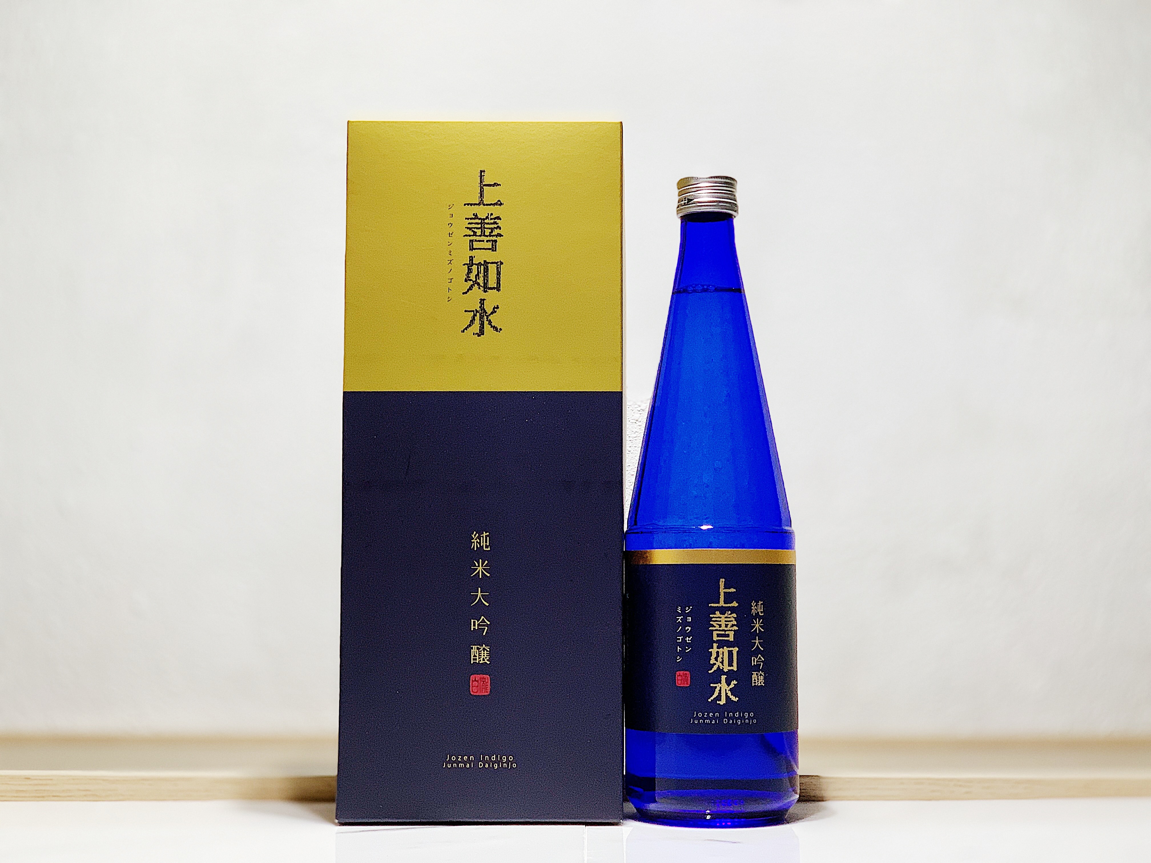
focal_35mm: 52
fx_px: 1729
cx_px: 576
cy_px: 432
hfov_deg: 36.8
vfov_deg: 28.0
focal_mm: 6
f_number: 2.4
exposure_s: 1/50
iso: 100
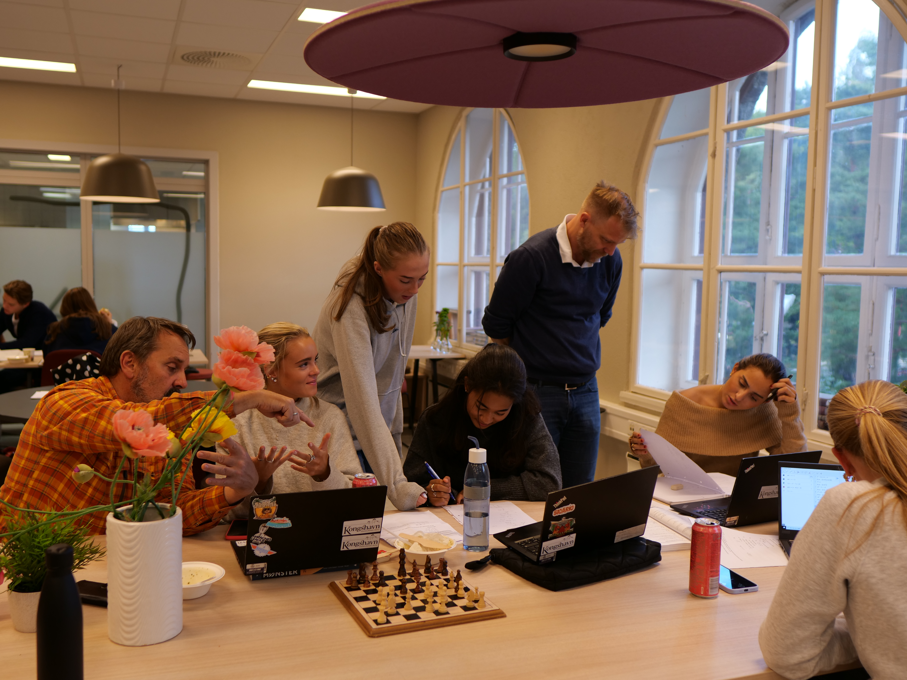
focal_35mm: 32
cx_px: 454
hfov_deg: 56.8
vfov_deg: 44.2
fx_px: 838
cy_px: 340
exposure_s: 1/200
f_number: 1.8
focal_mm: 16
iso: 200
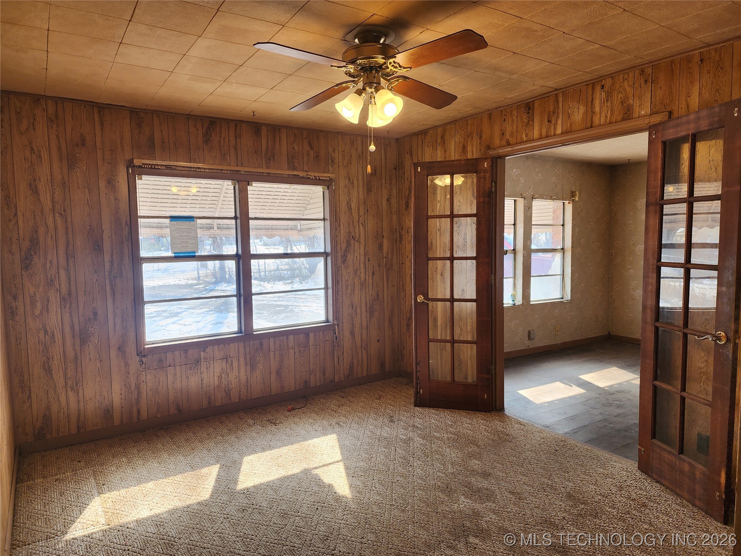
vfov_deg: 58.9
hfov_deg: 73.9
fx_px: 492
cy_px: 278
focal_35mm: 23
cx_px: 370
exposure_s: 1/120
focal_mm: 6.4
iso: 50
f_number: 1.8
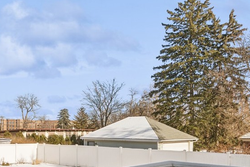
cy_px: 131
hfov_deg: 53.8
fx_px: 243
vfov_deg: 36.7
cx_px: 92
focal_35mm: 35
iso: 100
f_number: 13
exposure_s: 1/125
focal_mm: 12
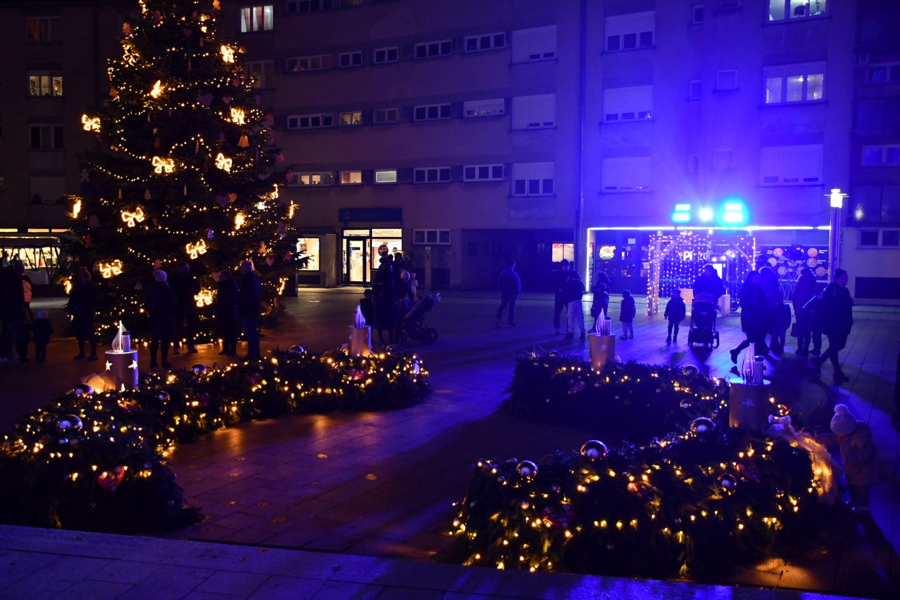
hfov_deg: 57.2
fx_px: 825
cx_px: 450
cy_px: 300
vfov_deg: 40.0
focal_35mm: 33
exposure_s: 1/80
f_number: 3.5
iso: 3200
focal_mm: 22
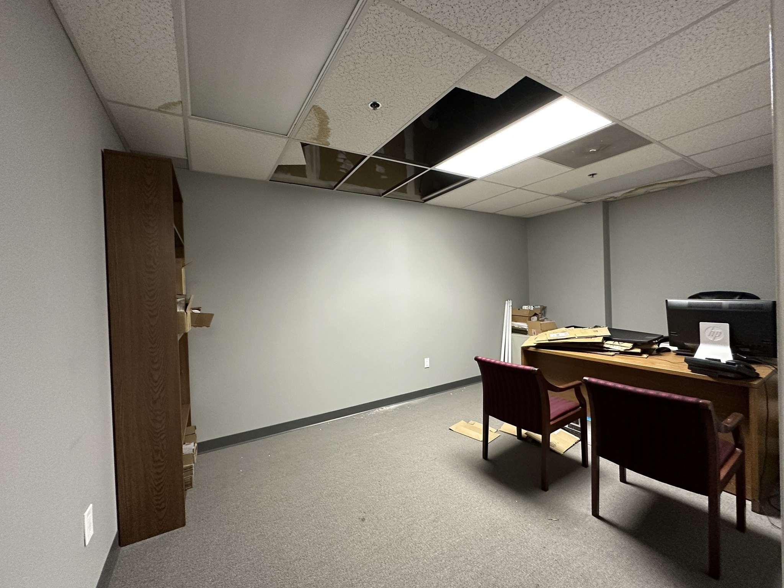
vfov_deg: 85.7
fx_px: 317
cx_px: 392
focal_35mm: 14
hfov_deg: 102.1
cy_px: 294
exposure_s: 1/60
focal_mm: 2.22
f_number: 2.2
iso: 400
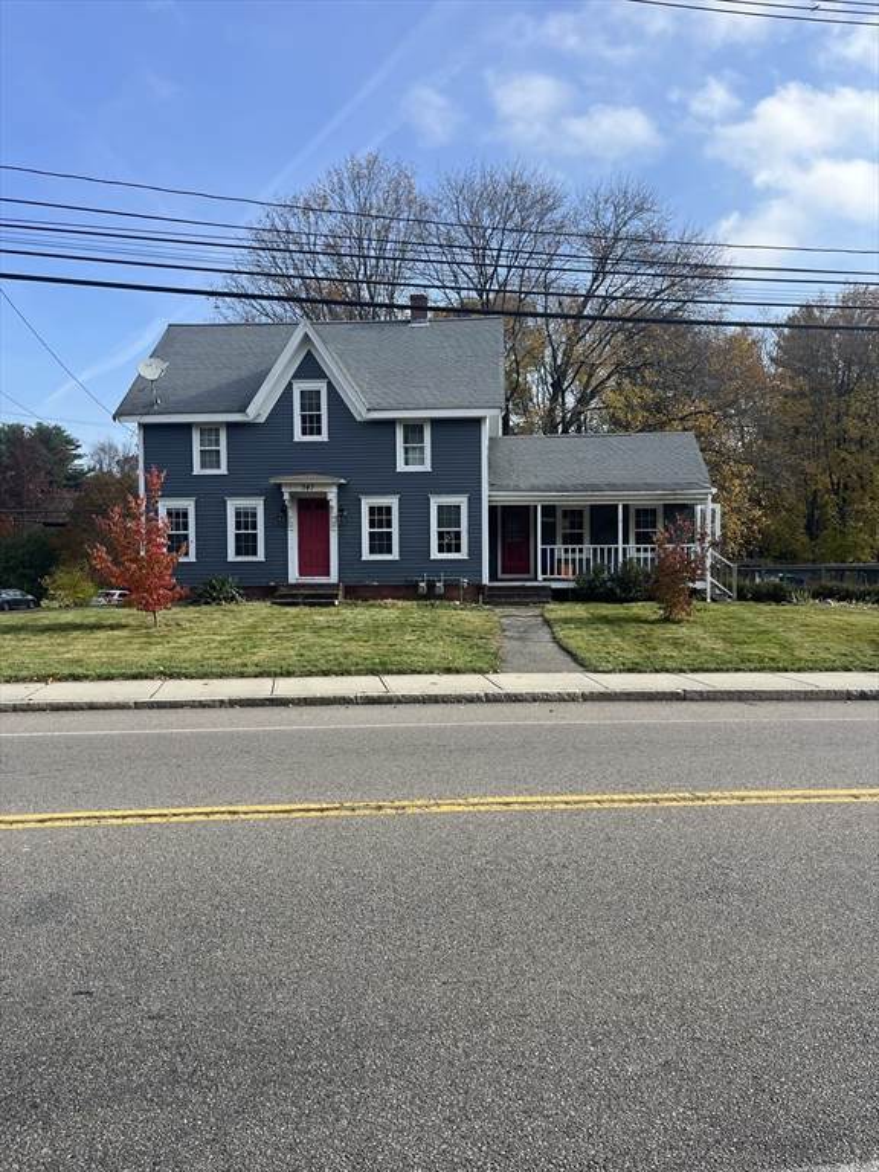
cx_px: 440
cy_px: 586
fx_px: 880
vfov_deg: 67.3
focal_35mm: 26
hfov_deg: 53.1
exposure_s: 1/1477
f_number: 1.6
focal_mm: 5.1
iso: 50
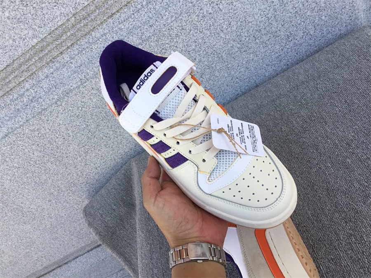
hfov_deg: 58.4
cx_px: 186
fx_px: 332
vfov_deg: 45.4
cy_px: 139
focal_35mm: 31
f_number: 2.4
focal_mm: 3.3
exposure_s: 1/337
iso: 25
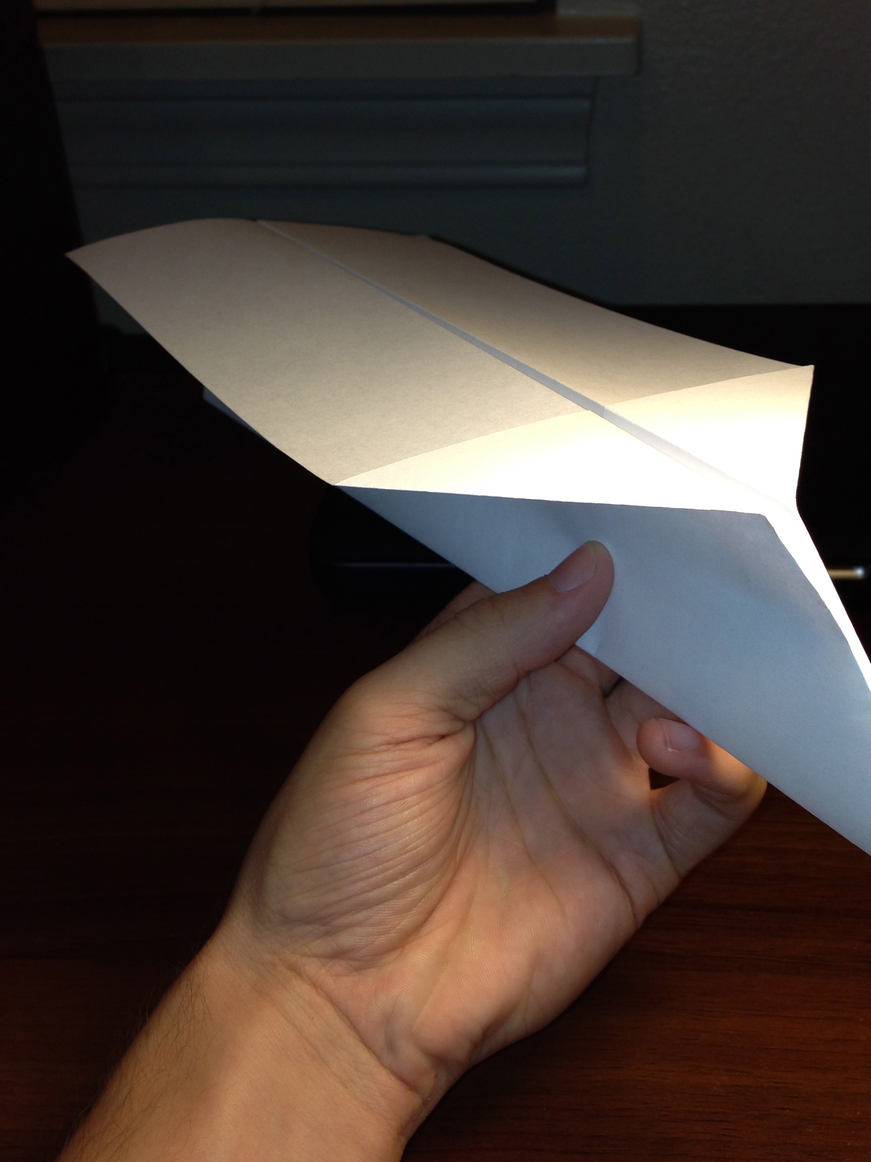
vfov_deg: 43.8
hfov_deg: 33.5
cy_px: 596
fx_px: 1442
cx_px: 533
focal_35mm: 43
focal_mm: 4.12
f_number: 2.4
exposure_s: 1/120
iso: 64
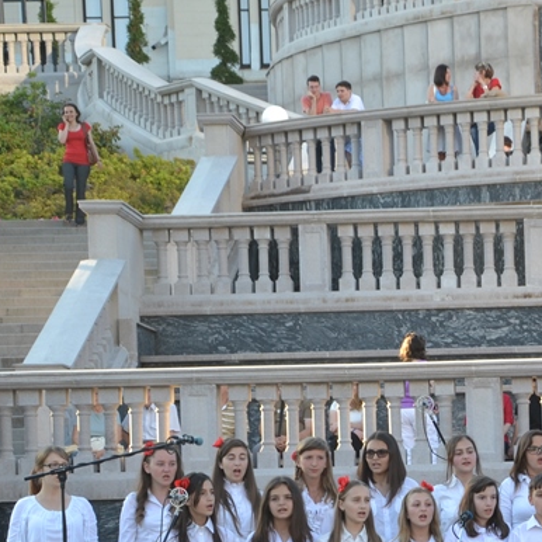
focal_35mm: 190
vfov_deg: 9.2
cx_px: 659
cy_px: 508
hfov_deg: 9.1
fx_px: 3366
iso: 220
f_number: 5.6
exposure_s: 1/125
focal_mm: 50
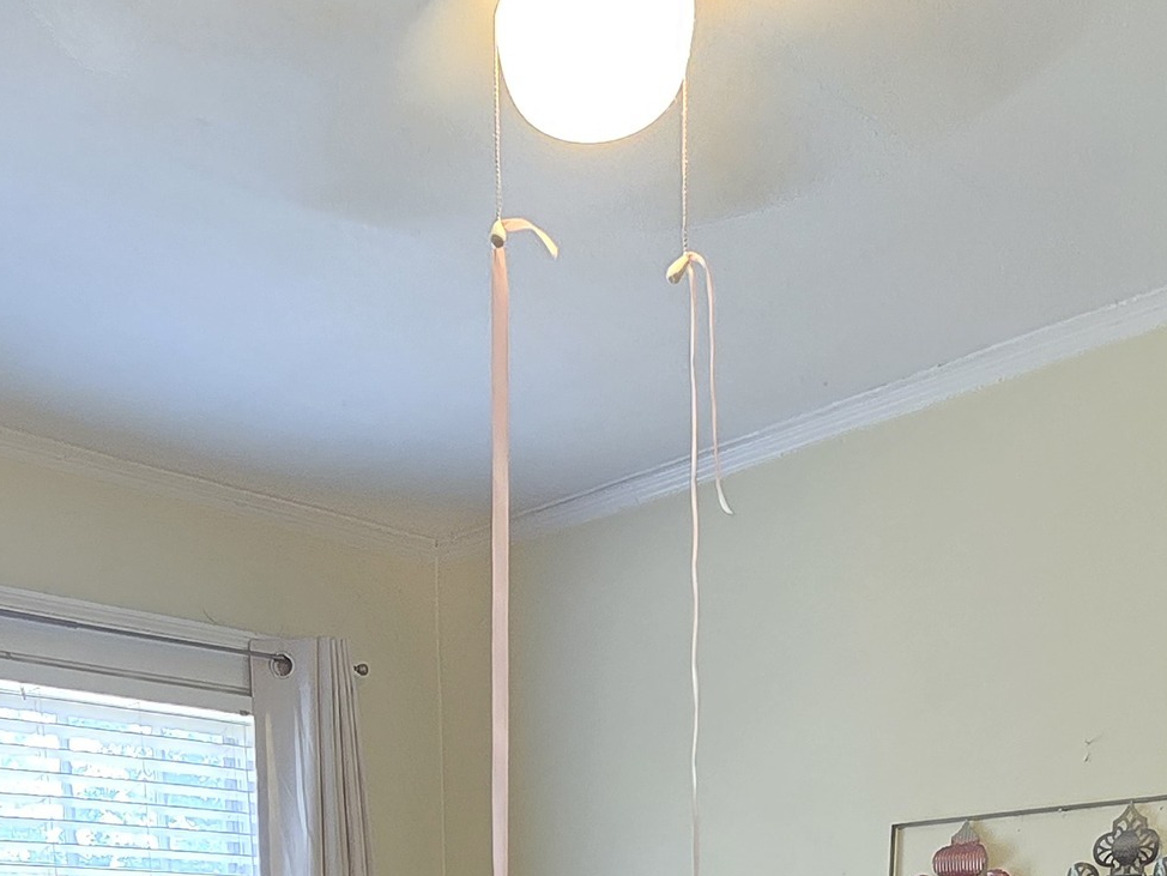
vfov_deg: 25.2
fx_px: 1383
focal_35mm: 41
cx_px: 486
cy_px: 1360
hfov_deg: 45.6
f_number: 2.2
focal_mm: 2.2
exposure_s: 1/60
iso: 400
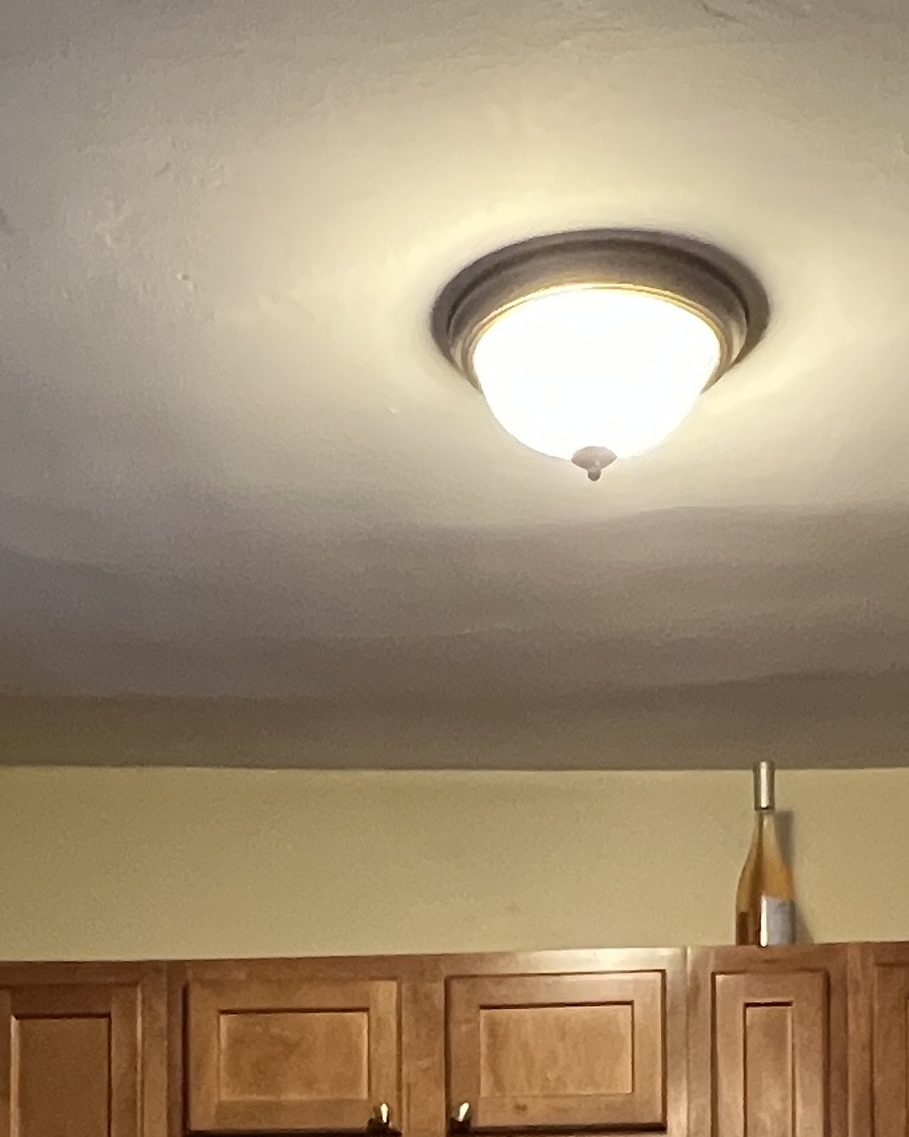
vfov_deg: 26.9
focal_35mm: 60
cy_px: 1442
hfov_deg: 25.4
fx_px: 2018
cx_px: 395
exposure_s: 1/60
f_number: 1.8
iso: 640
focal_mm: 1.57
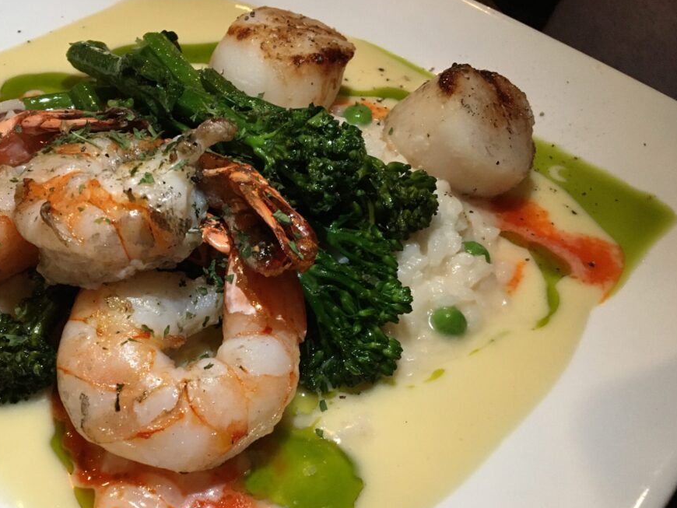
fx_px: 763
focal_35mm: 39
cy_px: 321
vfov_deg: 36.6
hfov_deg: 47.2
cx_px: 235
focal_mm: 4.15
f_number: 2.2
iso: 200
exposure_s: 1/20
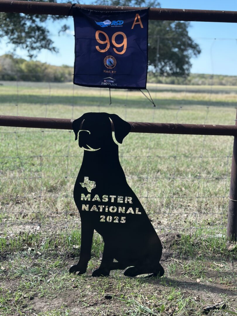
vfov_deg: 39.7
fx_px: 438
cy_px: 158
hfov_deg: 30.3
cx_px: 118
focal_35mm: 48
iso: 80
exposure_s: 1/1030
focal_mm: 6.86
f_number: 1.78
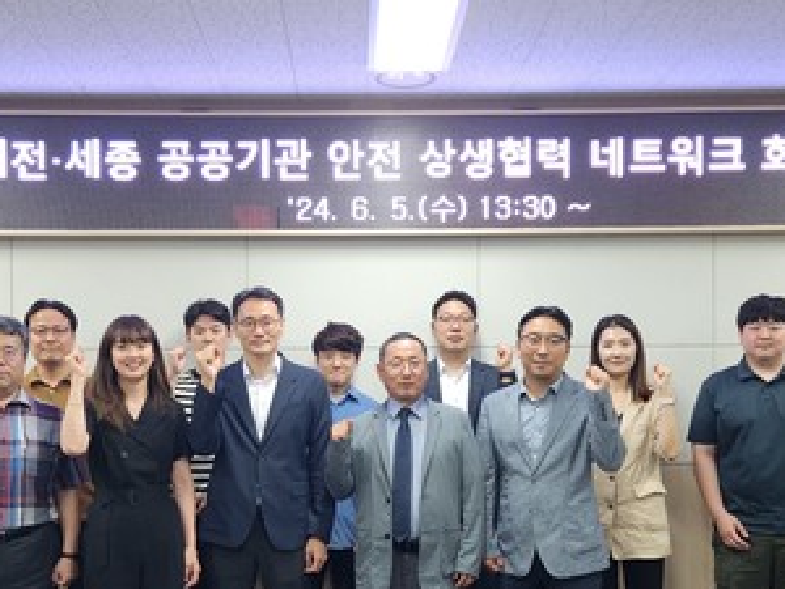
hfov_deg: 41.2
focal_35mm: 46
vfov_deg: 31.2
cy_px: 401
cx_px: 351
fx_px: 1043
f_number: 1.8
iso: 200
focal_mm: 5.4
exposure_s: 1/120
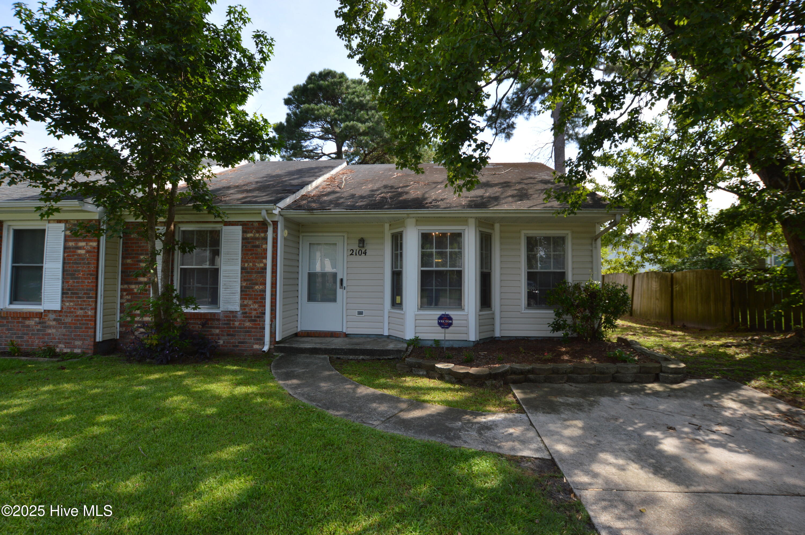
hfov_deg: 100.4
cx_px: 402
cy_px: 268
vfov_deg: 77.2
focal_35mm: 15
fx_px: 335
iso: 100
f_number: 6.3
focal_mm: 10
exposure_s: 1/160
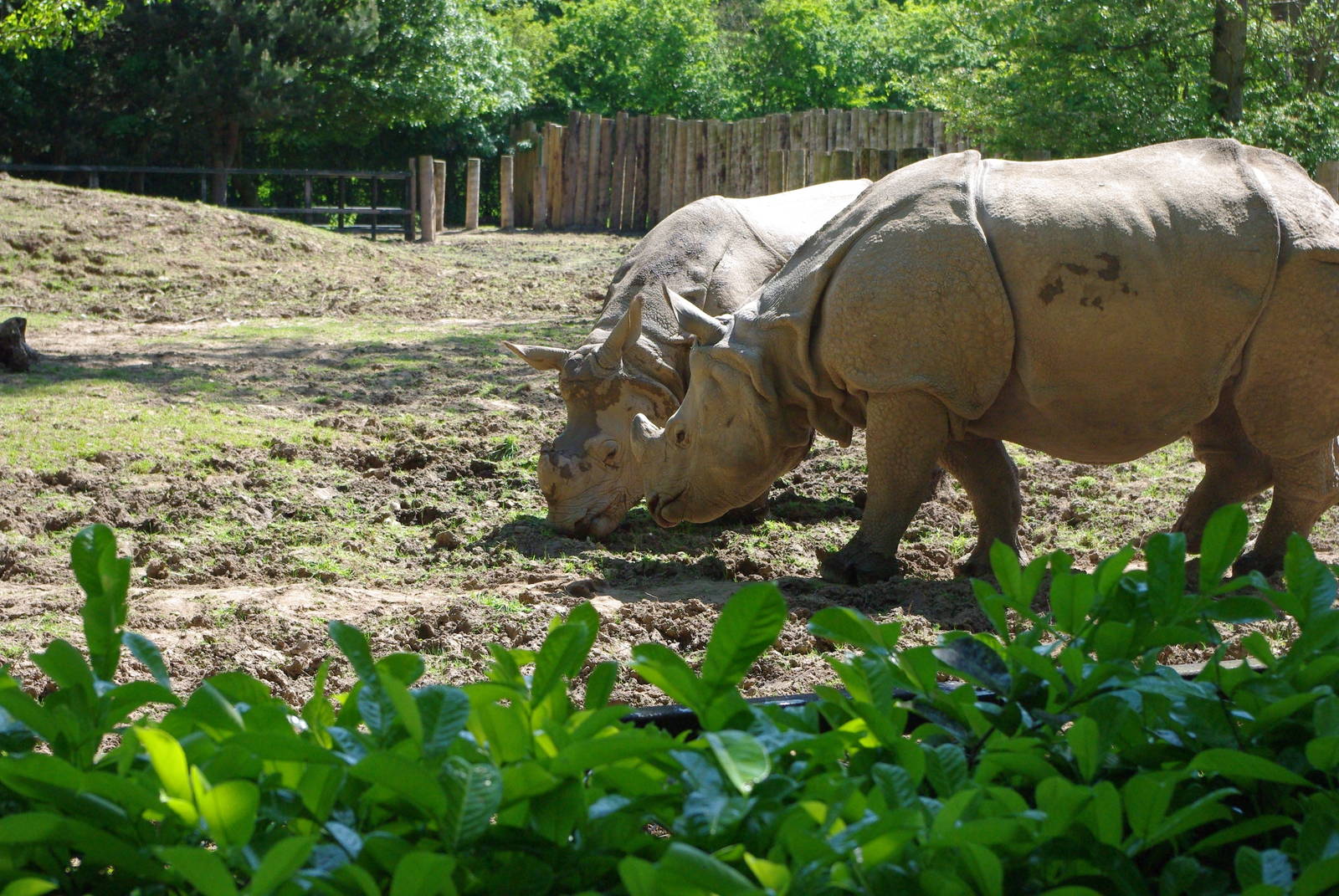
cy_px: 448
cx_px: 670
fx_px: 3054
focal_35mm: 82
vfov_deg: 16.7
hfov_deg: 24.7
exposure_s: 1/500
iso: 800
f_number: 8
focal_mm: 55
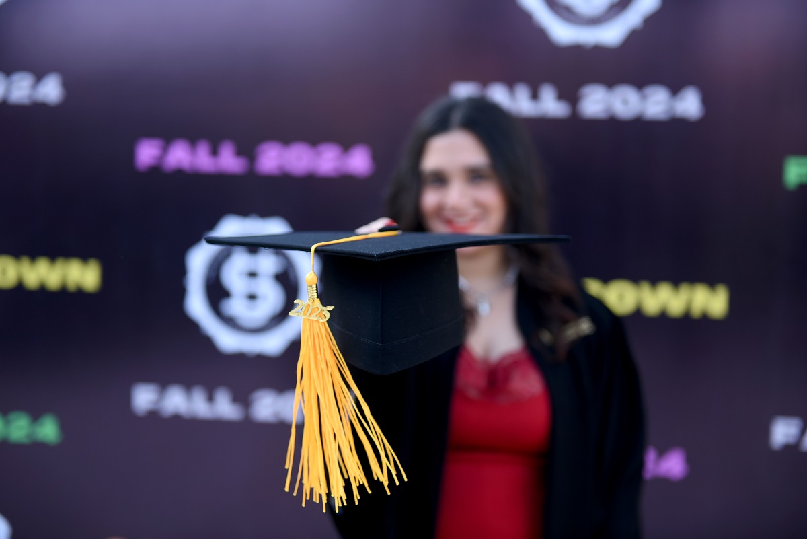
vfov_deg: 23.4
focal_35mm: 58
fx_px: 1301
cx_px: 404
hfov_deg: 34.5
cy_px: 270
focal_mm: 58
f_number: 2.8
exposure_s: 1/400
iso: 160
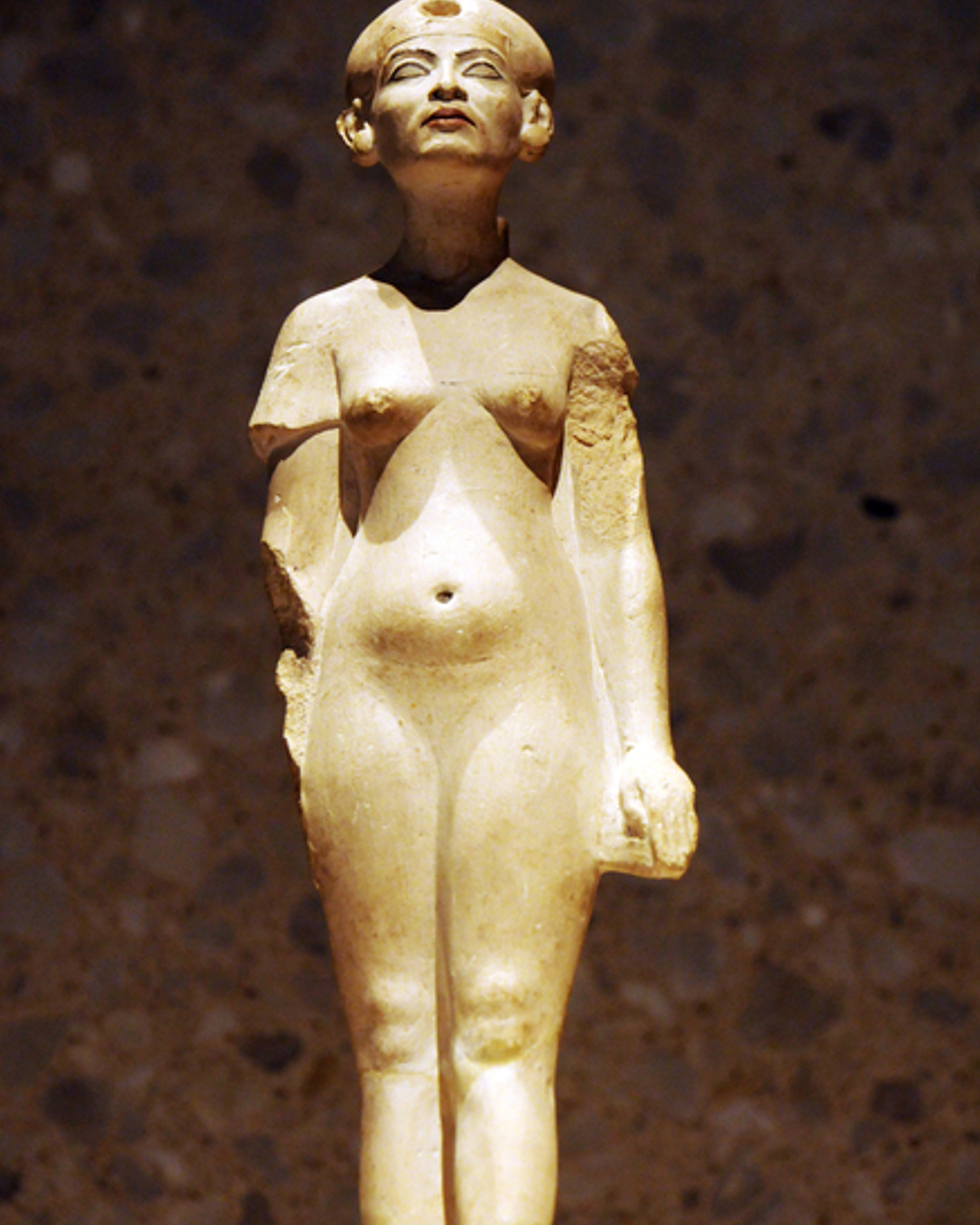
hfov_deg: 11.6
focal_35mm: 133
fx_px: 4821
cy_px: 642
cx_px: 490
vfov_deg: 14.5
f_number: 6.3
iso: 1600
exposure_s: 1/100
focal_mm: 78
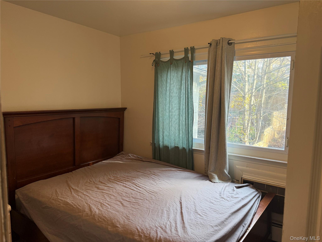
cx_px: 161
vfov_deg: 56.8
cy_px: 121
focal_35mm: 24
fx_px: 223
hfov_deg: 71.6
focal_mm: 6.76
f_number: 1.78
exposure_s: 1/120
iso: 125
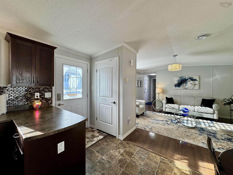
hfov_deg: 102.1
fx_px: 94
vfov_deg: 85.7
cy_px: 88
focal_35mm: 14
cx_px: 116
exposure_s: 1/120
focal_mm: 2.22
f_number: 2.2
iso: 50
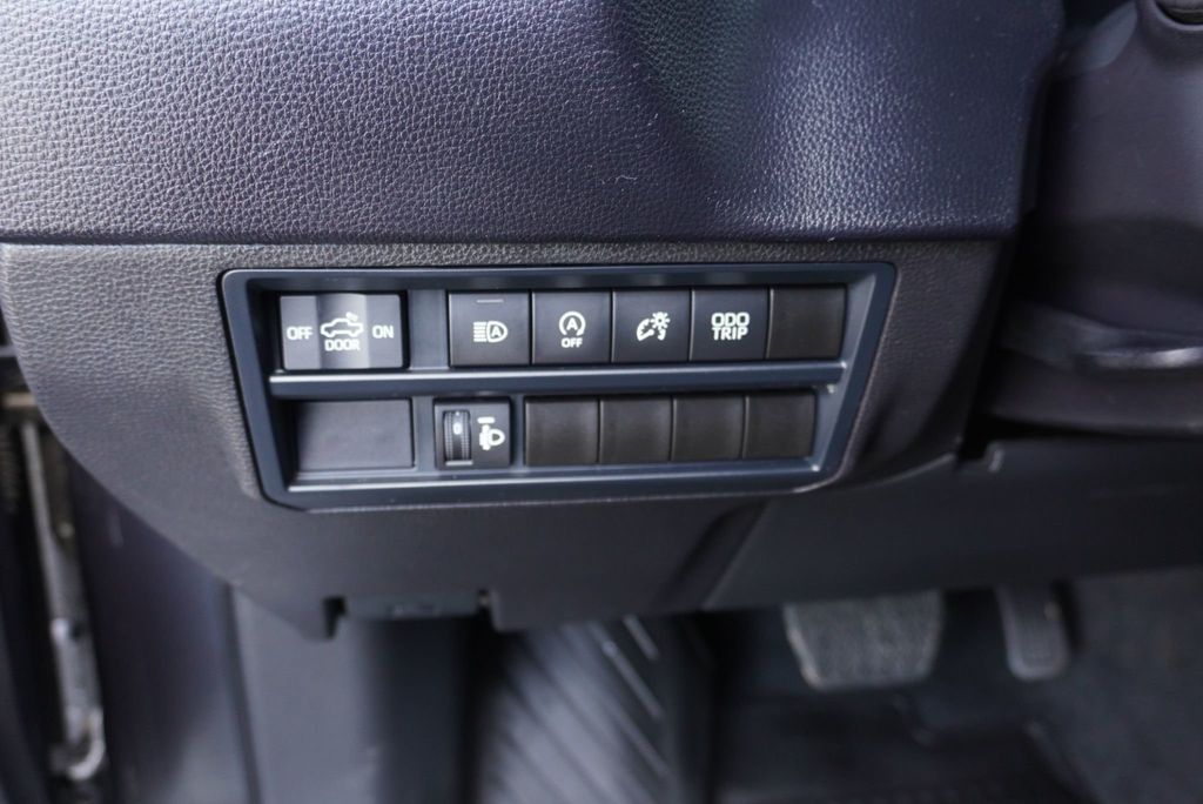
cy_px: 402
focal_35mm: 32
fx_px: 1053
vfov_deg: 41.8
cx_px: 602
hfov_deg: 59.5
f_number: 4
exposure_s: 1/60
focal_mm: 21
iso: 1000
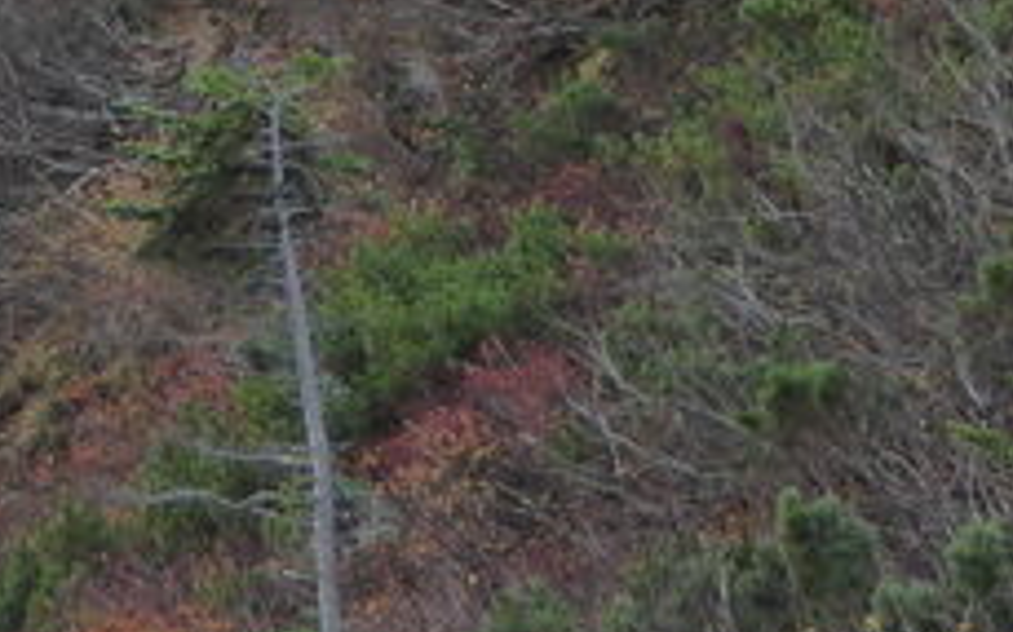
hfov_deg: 6.2
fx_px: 9191
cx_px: -389
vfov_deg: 3.9
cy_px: -508
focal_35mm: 333
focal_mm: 12.5
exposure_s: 1/160
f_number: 4.5
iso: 200
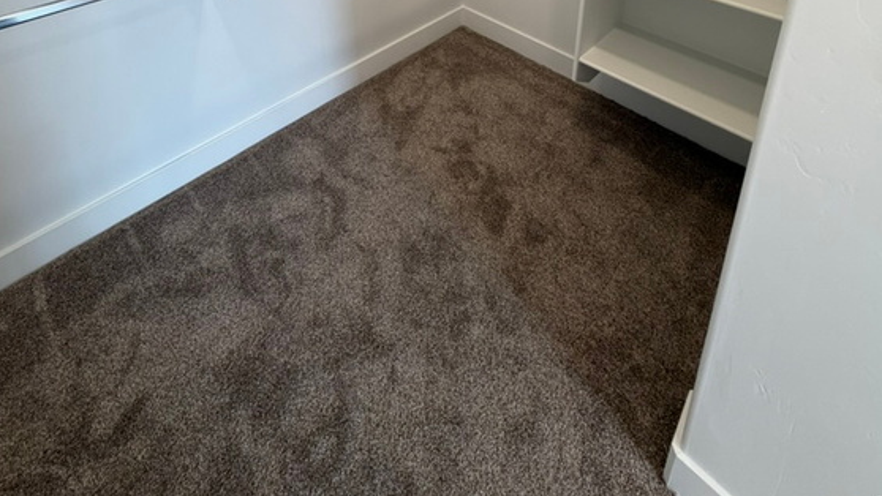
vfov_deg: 39.9
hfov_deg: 83.8
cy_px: -87
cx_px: 439
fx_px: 491
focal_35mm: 21
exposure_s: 1/120
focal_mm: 2.22
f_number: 2.2
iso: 160
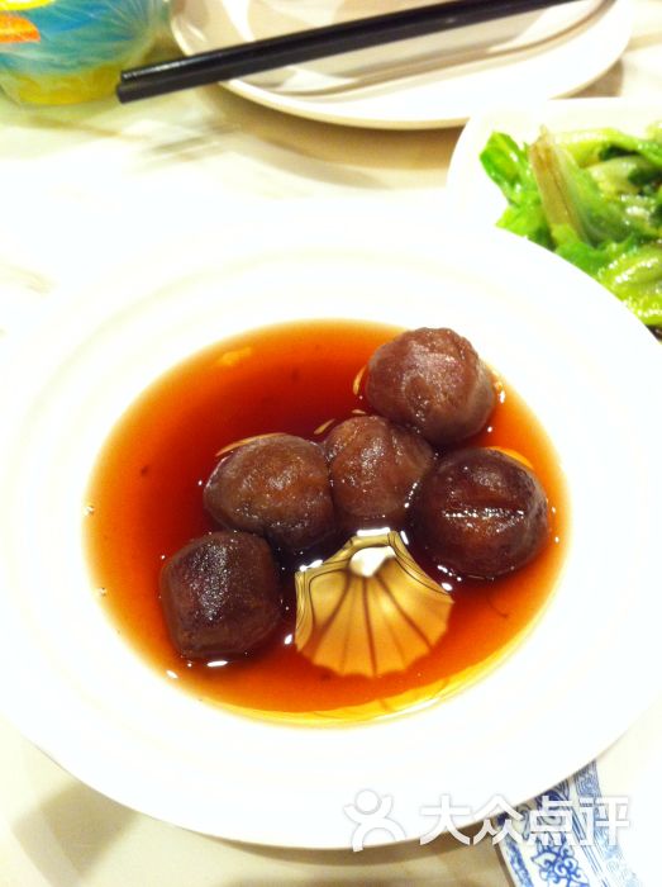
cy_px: 444
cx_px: 331
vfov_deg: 52.7
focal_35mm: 35
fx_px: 895
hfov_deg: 40.6
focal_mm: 3.85
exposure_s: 1/15
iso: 250
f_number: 2.8
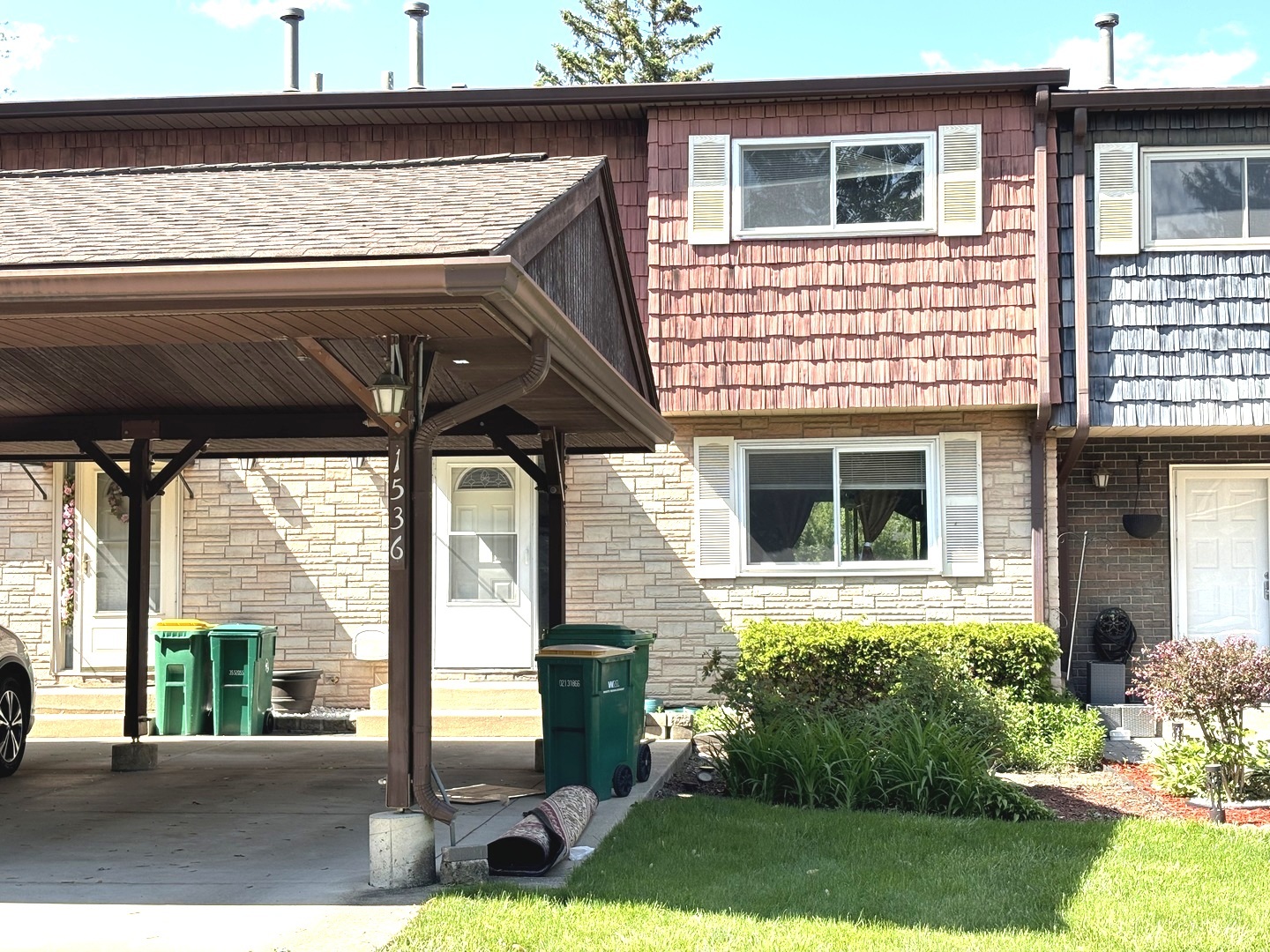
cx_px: 635
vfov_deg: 28.0
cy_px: 476
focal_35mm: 52
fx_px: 1908
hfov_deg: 36.8
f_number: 1.6
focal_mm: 5.96
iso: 32
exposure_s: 1/978
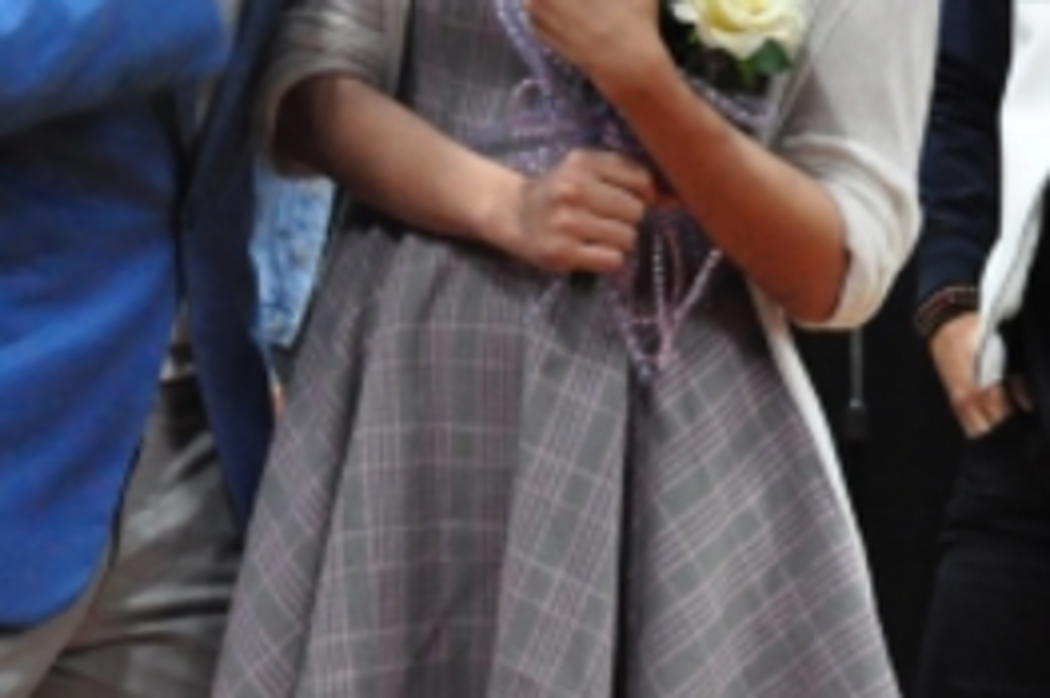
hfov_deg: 13.6
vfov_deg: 8.9
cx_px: 659
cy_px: -177
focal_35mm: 151
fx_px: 4401
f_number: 4.5
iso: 3200
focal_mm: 34
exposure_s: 1/50
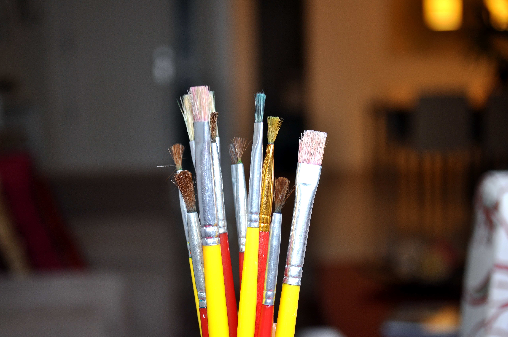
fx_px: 846
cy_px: 168
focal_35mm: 60
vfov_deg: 22.6
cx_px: 254
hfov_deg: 33.4
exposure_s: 1/30
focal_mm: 40
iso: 200
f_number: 5.6
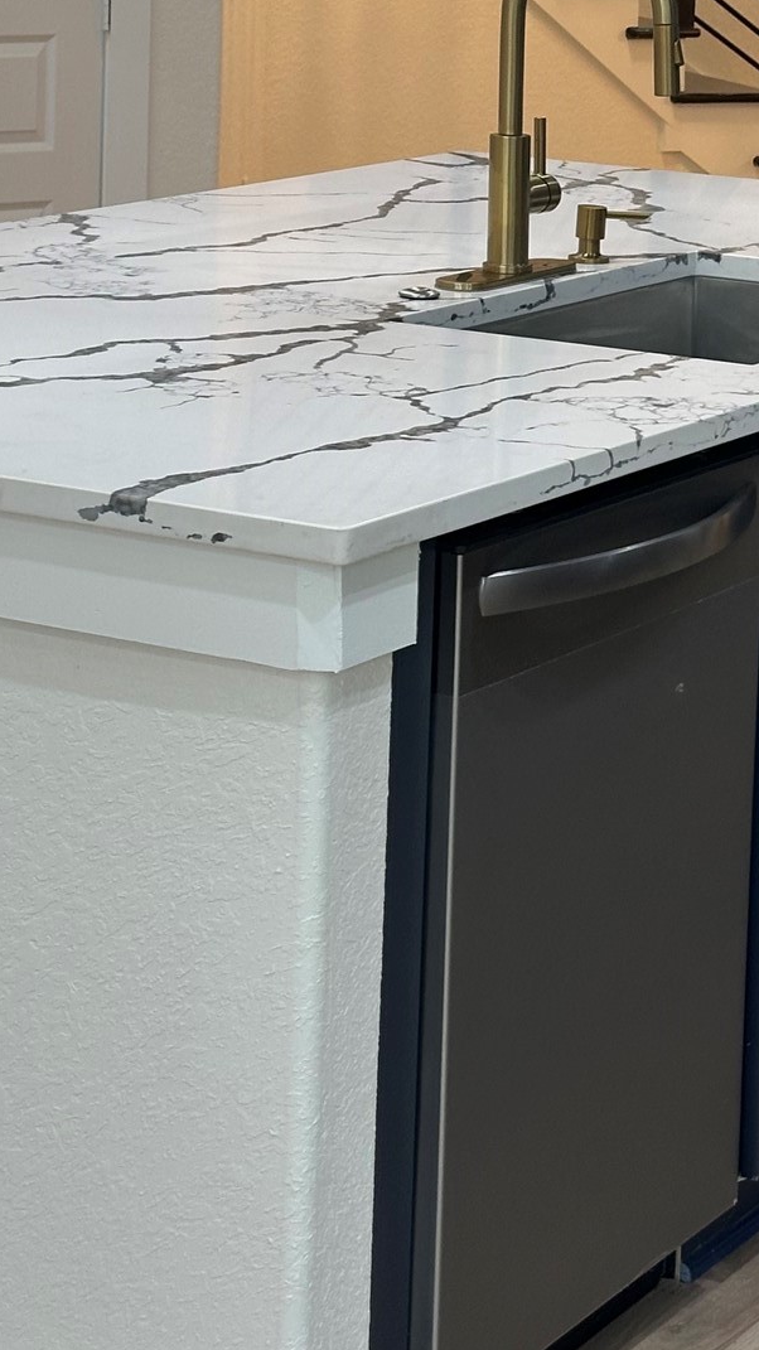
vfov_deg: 20.9
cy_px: 153
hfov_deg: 12.1
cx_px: 357
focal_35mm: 100
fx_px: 3580
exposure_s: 1/60
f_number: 1.78
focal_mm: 6.86
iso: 64
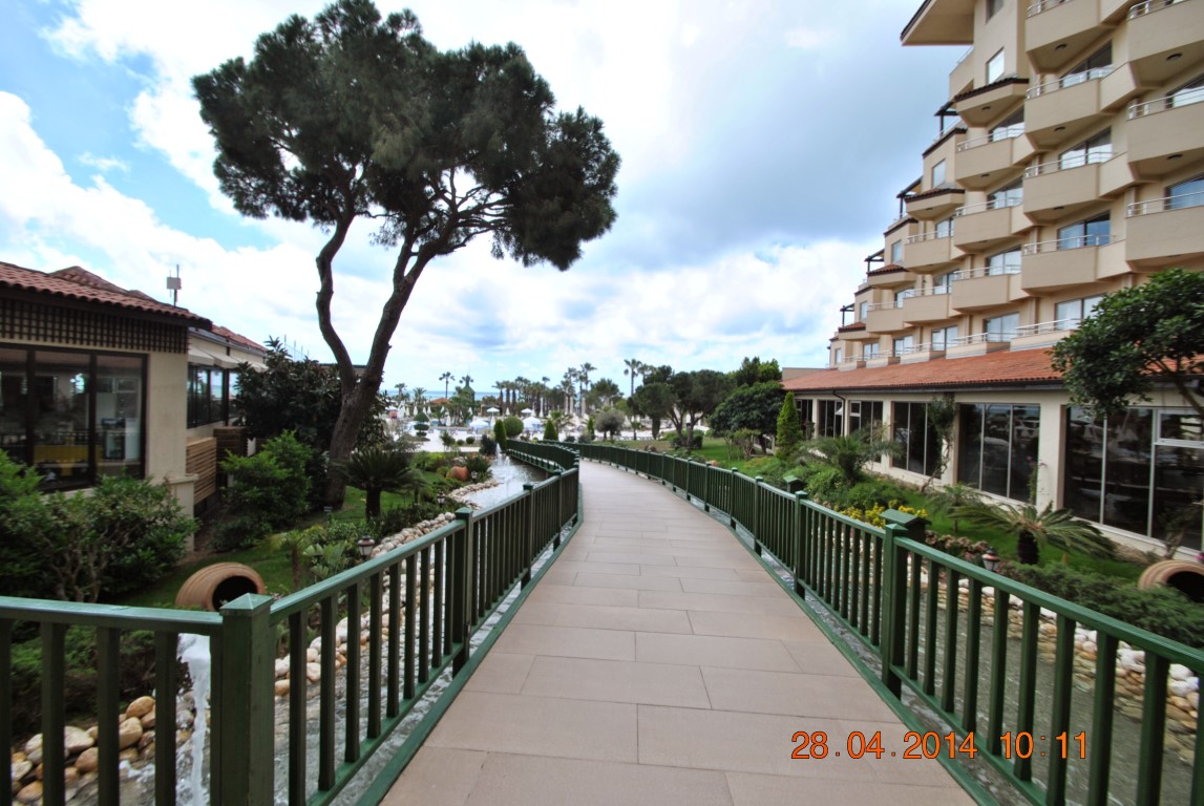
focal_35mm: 15
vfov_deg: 77.5
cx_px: 602
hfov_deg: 100.3
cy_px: 403
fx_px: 502
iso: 100
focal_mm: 10
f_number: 7.1
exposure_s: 1/250
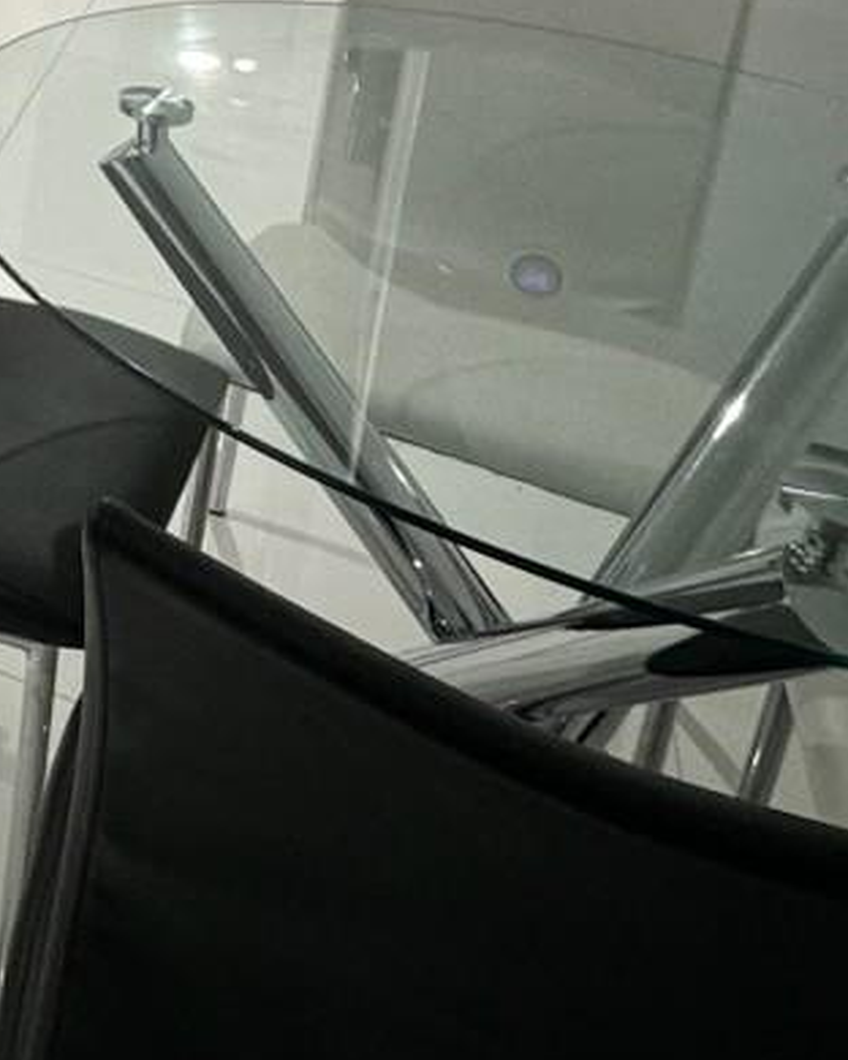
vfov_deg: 29.1
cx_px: -565
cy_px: -209
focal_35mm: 56
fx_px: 1757
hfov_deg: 21.0
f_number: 2.2
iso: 250
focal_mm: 2.22
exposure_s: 1/64
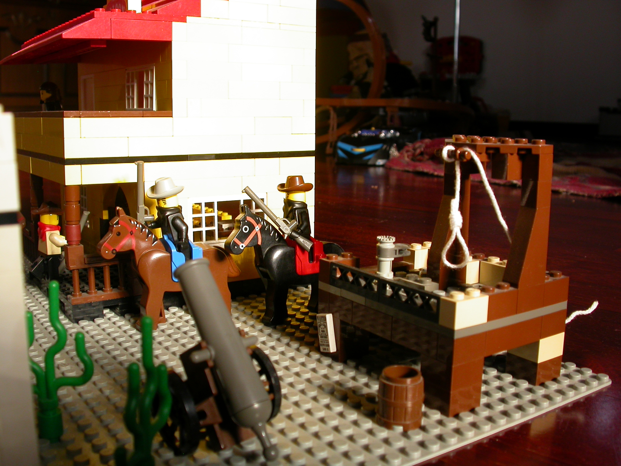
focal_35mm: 38
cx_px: 310
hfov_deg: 49.0
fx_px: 682
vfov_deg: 37.7
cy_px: 233
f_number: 3.7
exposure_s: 1/107
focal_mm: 7.85
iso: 100
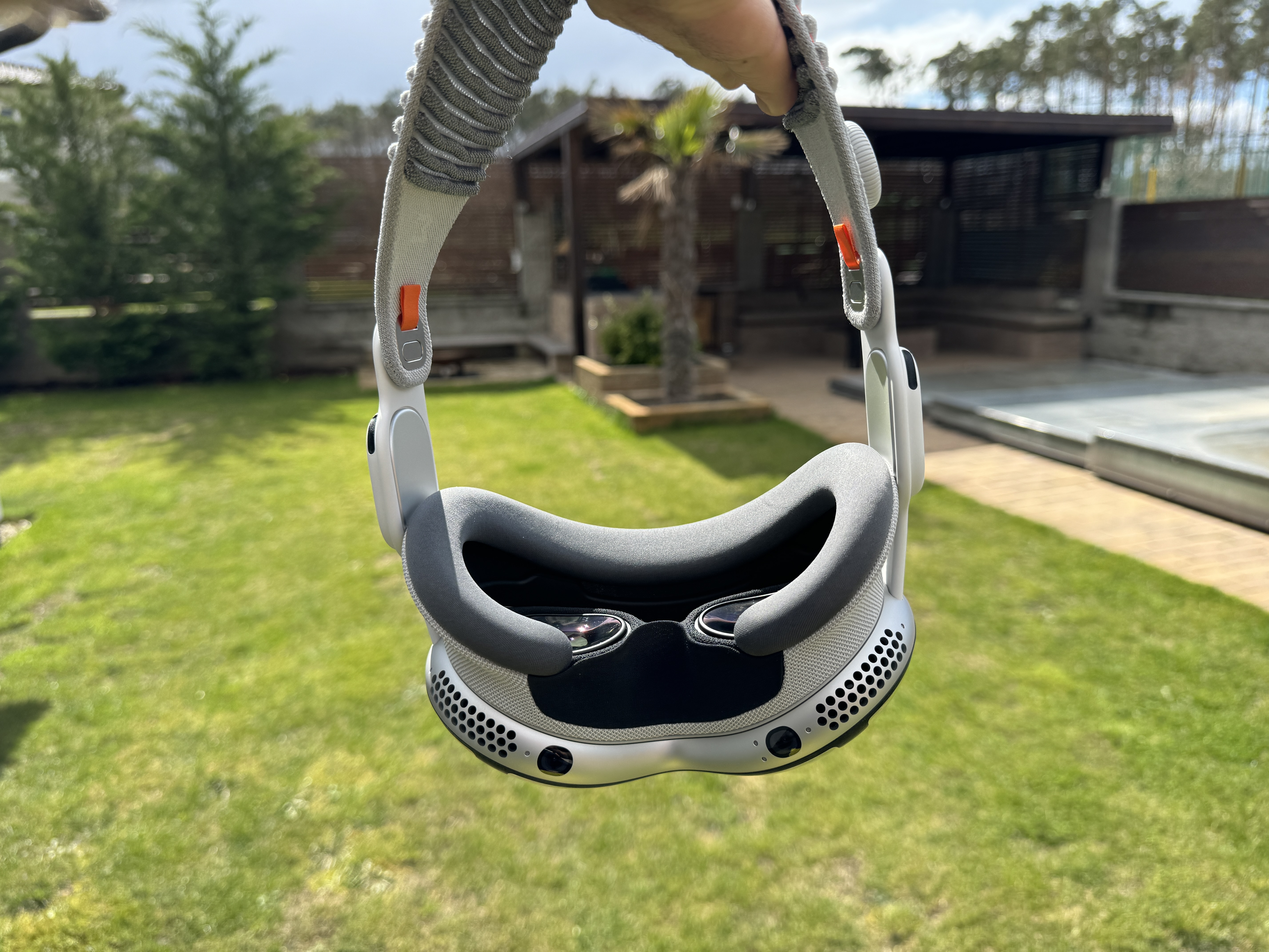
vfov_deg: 56.8
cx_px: 634
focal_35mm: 24
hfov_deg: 71.6
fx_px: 880
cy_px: 476
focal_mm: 6.76
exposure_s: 1/2604
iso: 80
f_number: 1.78
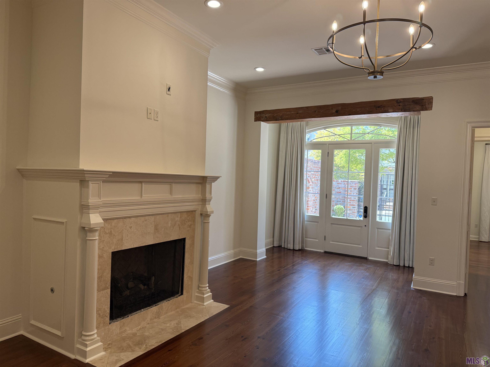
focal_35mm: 24
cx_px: 245
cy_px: 184
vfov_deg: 56.8
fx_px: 340
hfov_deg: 71.6
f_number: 1.78
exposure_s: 1/139
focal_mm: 6.76
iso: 125
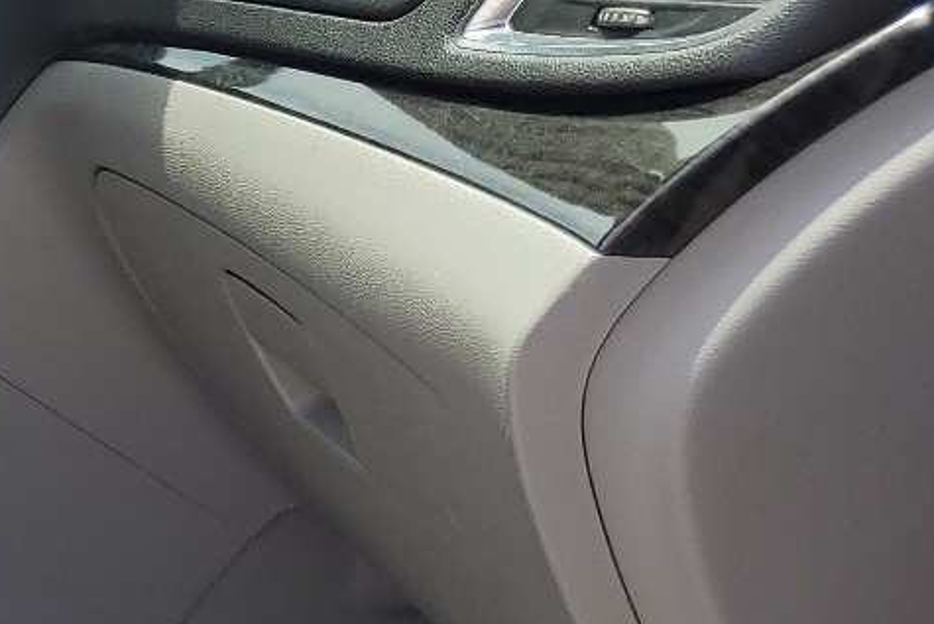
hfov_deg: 18.8
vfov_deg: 15.0
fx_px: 2362
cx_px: -588
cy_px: 205
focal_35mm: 91
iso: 50
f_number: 1.5
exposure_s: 1/1000
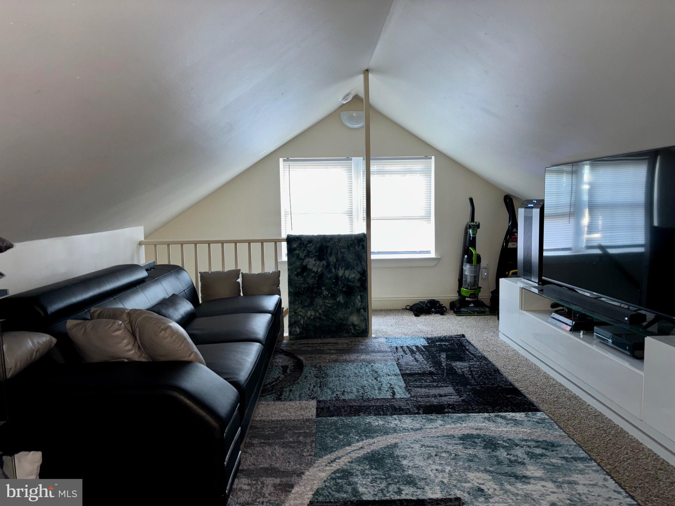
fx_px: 507
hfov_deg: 67.3
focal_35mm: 26
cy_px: 253
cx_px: 338
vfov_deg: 53.1
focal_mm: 5.96
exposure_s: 1/8
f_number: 1.6
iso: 125
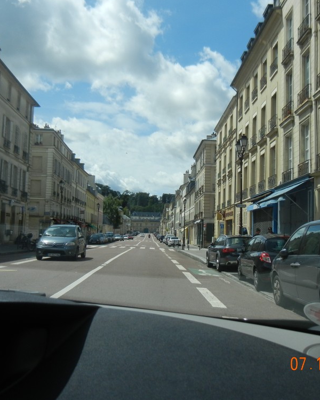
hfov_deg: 37.3
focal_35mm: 40
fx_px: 474
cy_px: 202
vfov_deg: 45.8
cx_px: 185
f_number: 7
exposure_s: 1/515
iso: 160
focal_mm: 5.4
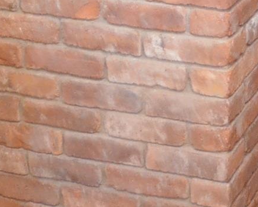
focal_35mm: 79
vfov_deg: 15.8
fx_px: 604
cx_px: 355
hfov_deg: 21.3
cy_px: -193
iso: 3200
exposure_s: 1/20
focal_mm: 10
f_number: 4
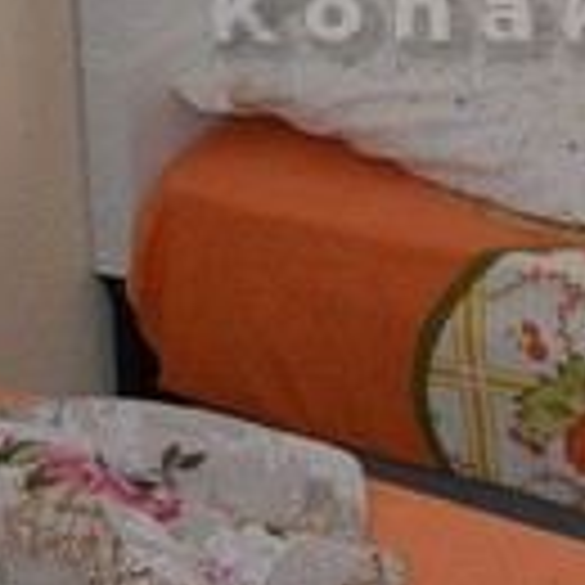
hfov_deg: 13.5
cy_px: -63
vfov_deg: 13.7
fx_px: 2390
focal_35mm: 125
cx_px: 752
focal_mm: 18
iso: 400
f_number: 3.5
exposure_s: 1/125
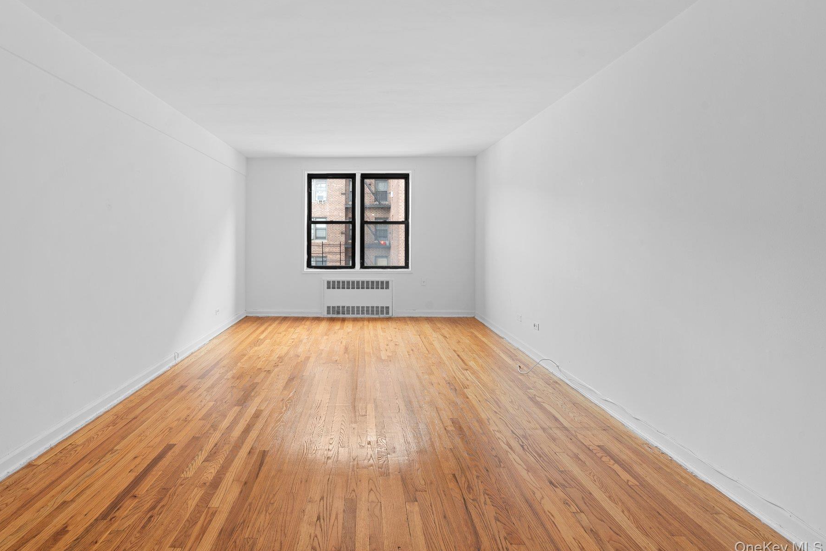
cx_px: 356
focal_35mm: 16
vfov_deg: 73.5
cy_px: 243
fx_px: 367
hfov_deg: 96.1
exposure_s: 1/2
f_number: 10
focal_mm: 14
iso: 320
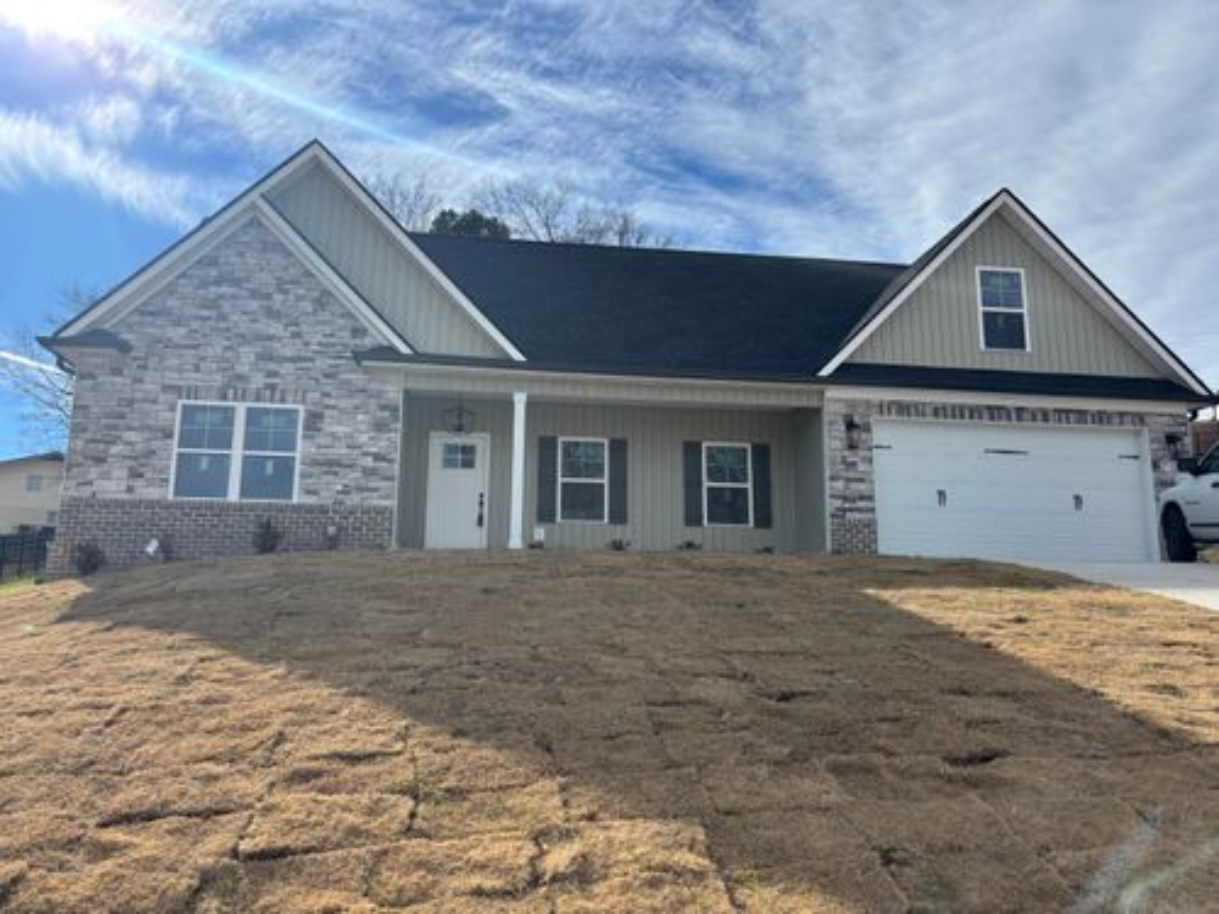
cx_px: 610
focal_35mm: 26
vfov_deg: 53.1
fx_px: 916
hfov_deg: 67.3
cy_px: 457
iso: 50
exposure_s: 1/4425
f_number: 1.6
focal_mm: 5.96
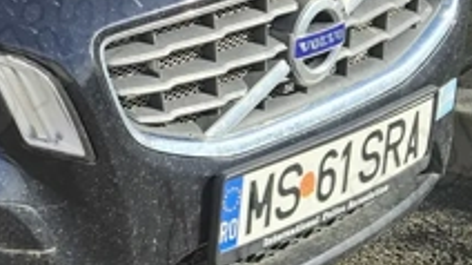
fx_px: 1476
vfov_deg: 10.2
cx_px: -198
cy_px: 89
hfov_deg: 16.8
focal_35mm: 118
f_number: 1.8
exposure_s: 1/1195
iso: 40
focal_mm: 5.4
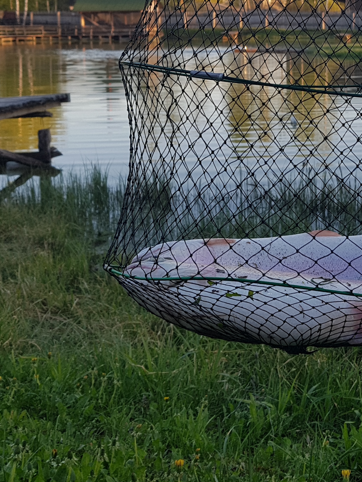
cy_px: 134
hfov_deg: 27.1
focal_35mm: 53
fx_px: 739
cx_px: 282
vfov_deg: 35.5
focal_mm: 4.2
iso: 40
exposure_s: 1/399
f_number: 1.7
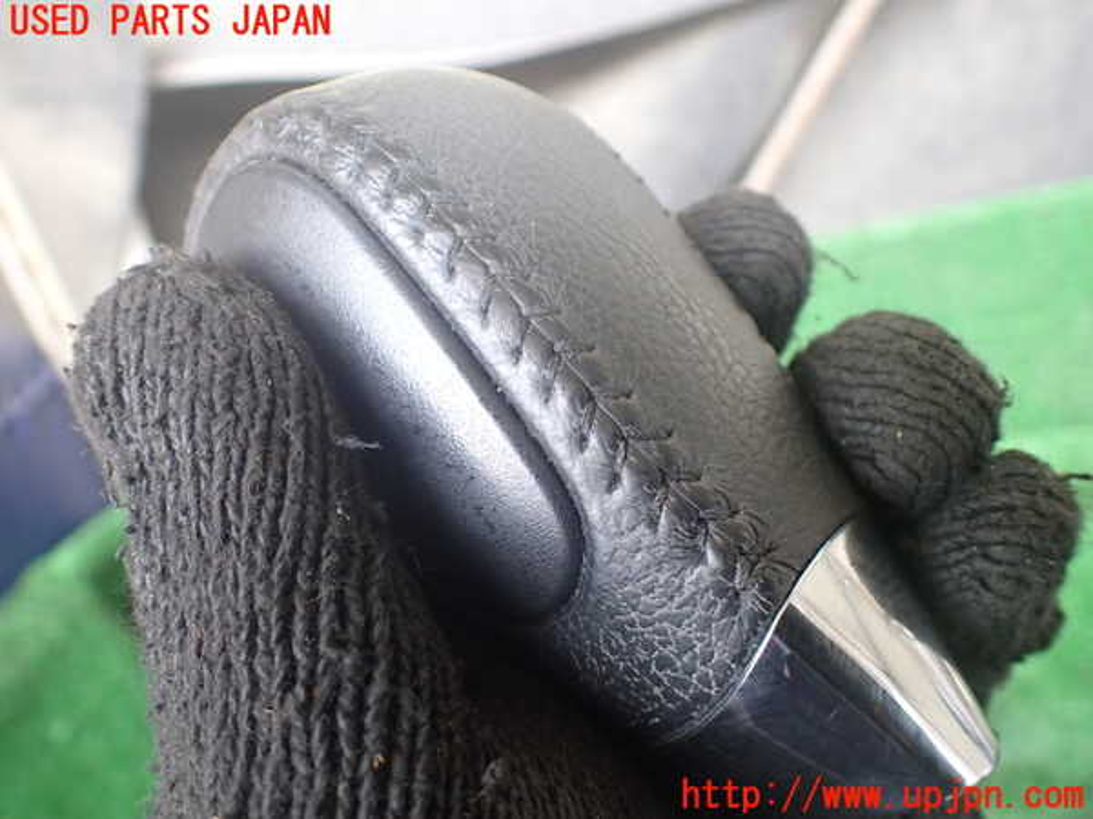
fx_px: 947
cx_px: 546
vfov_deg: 46.8
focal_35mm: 30
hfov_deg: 60.0
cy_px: 410
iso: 400
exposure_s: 1/125
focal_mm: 5.4
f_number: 2.3
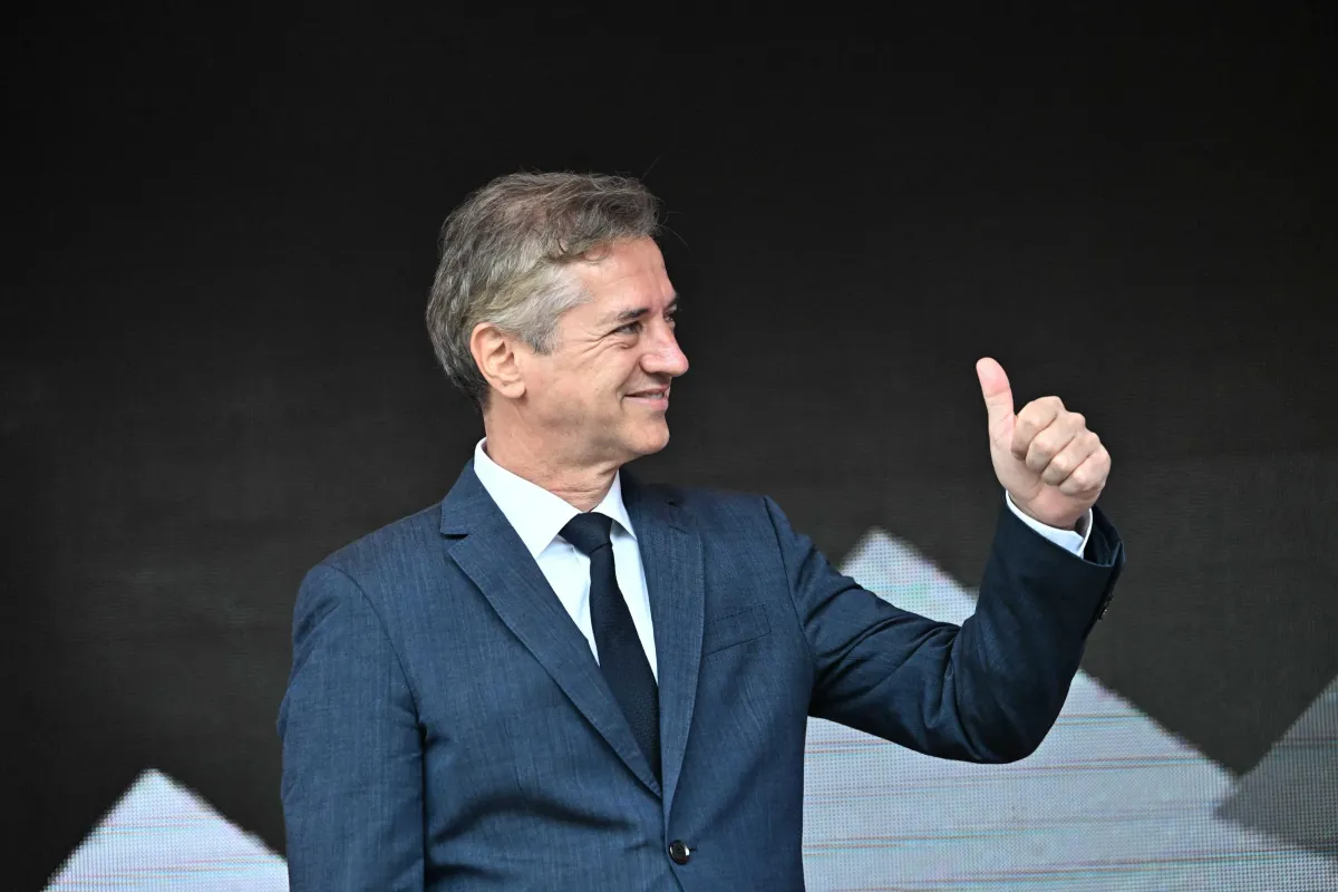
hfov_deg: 8.2
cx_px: 669
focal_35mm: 250
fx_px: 9291
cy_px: 446
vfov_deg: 5.5
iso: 6400
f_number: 5.6
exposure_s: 1/2000
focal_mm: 250
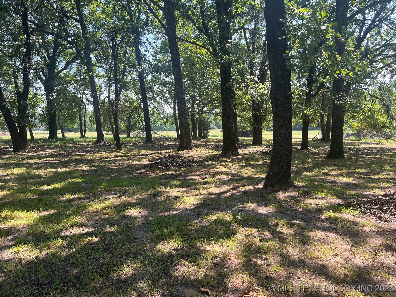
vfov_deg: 53.1
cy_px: 148
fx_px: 297
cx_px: 198
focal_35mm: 26
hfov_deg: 67.3
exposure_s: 1/567
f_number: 1.5
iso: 50
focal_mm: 5.7
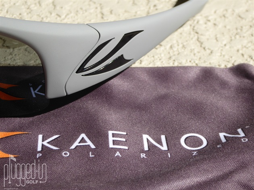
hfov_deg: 15.5
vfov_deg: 11.7
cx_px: 127
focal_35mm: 127
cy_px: 95
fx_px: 932
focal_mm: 20.6
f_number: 5.1
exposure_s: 1/320
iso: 80
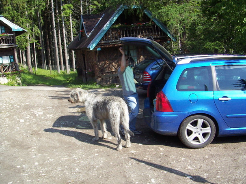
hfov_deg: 48.9
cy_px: 89
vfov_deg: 37.7
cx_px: 128
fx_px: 270
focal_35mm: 38
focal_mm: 4.7
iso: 80
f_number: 6.7
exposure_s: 1/160
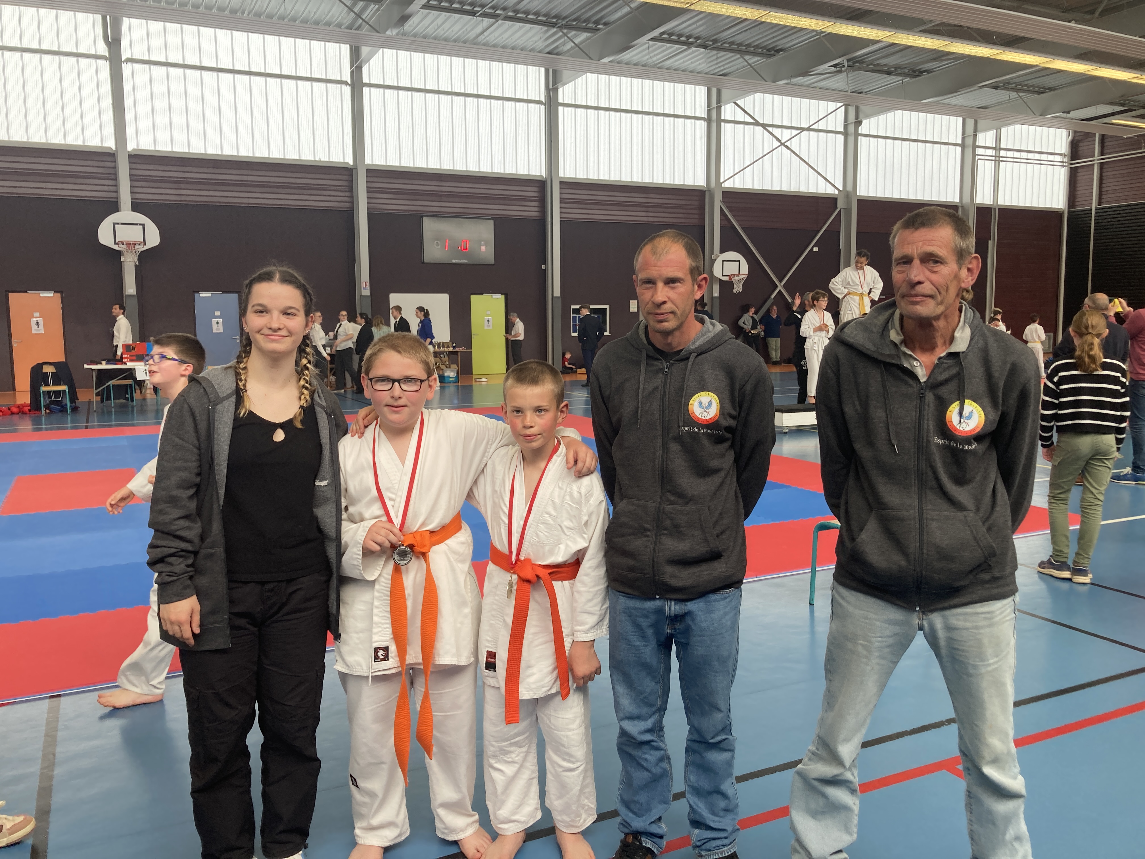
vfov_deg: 49.7
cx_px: 572
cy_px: 430
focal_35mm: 28
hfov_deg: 63.4
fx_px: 926
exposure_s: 1/120
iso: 32
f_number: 1.8
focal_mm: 3.99
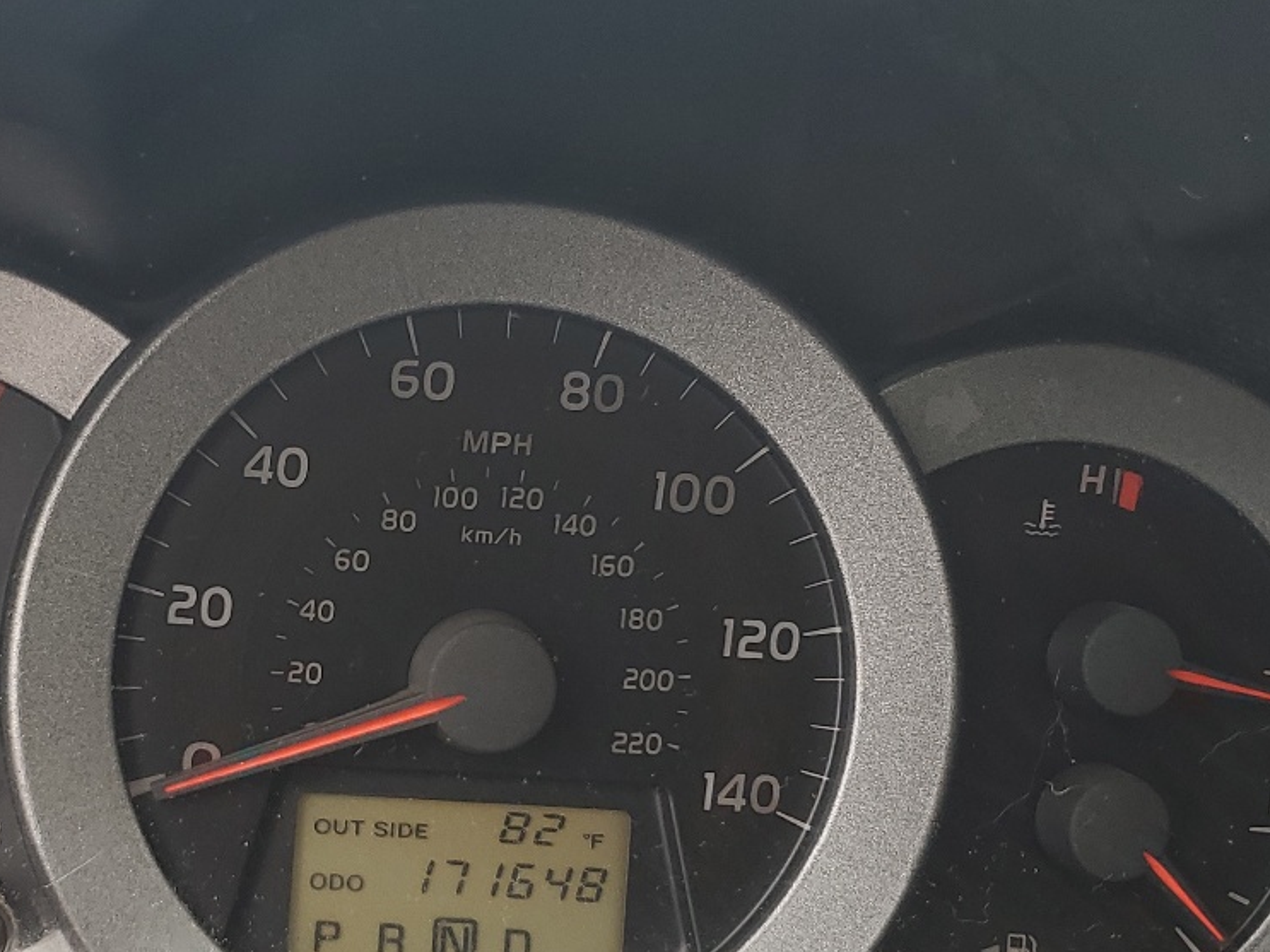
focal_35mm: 56
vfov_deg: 25.9
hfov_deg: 33.7
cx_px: 323
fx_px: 2054
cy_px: 668
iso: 53
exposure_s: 1/120
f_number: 1.5
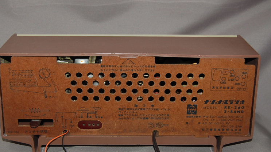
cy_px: 84
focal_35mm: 54
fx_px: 388
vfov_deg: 22.2
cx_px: 128
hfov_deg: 38.5
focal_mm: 32
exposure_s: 1/60
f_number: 4.5
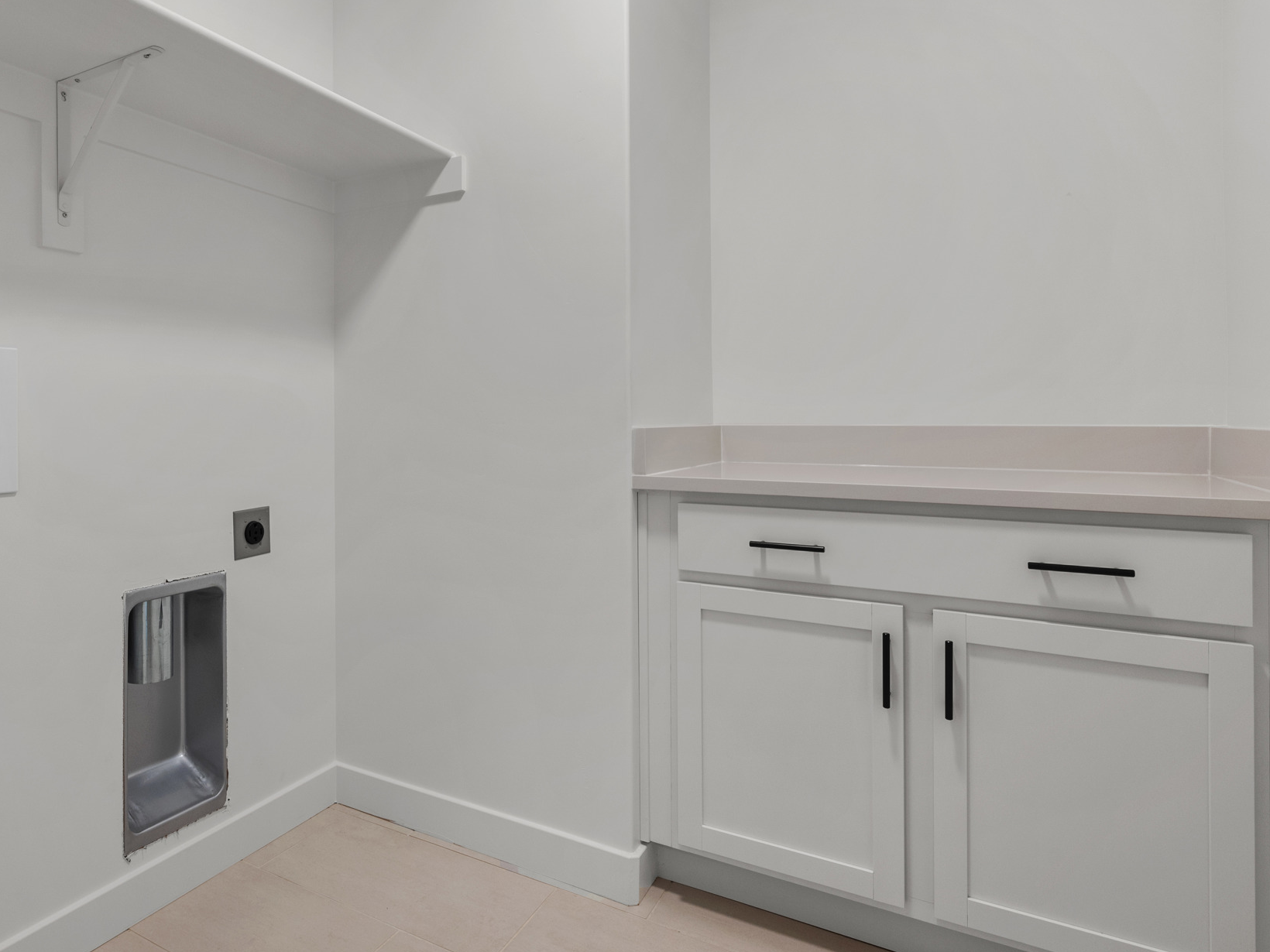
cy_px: 406
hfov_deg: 74.3
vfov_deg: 60.8
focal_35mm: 22
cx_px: 438
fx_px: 807
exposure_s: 1/6
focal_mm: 15
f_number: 8
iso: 500
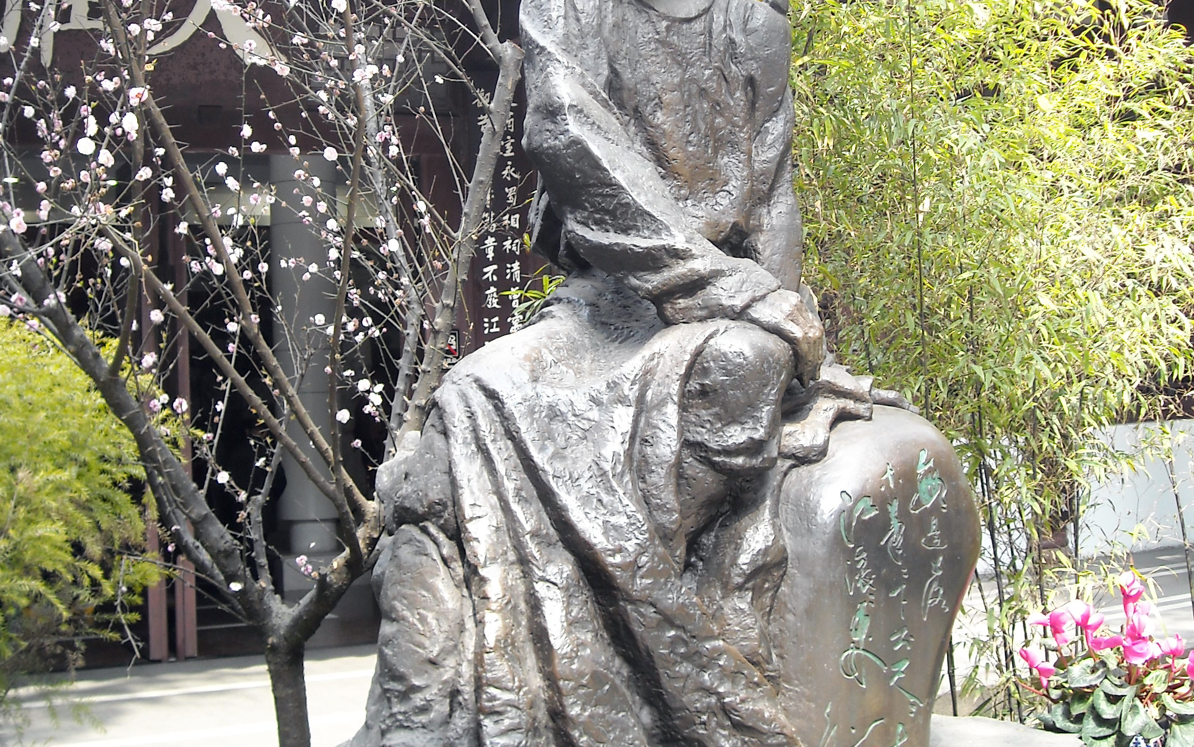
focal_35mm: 50
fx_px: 1627
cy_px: 250
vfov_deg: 25.7
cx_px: 601
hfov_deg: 40.3
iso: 64
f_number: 2.8
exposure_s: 1/84
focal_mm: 5.7
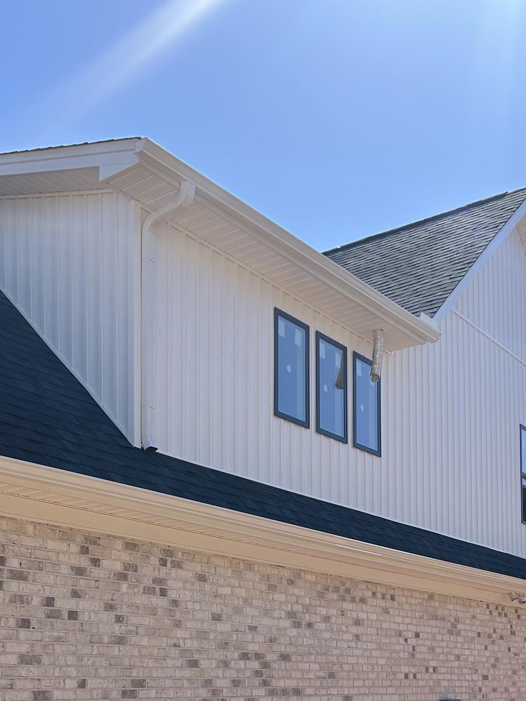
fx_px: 932
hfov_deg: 31.5
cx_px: 262
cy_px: 613
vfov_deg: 38.7
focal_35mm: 46
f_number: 1.5
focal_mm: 5.7
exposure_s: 1/2994
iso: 50
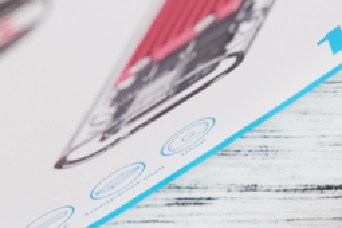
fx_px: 3439
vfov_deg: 3.8
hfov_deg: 5.7
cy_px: 364
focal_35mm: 362
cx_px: 449
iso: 500
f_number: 5
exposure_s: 1/85
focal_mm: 60
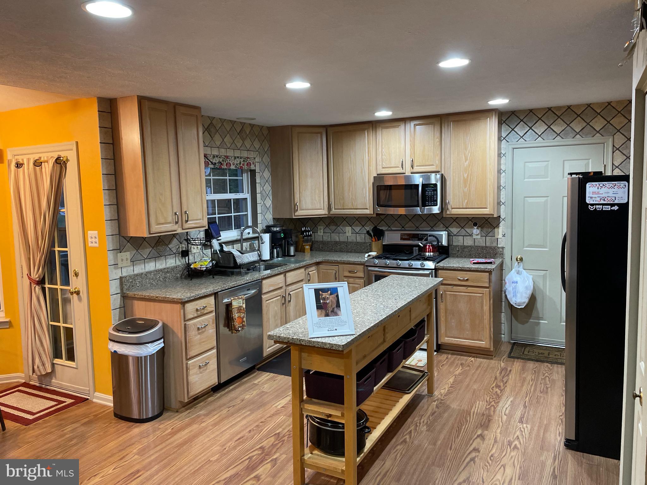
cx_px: 324
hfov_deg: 67.3
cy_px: 242
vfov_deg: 53.1
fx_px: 486
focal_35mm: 26
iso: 250
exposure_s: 1/60
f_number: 1.6
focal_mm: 4.2
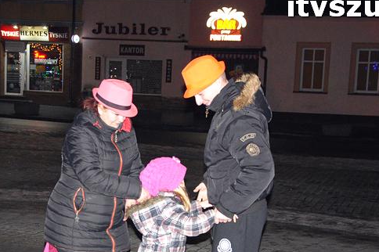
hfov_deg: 25.7
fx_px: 831
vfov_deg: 17.1
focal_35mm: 79
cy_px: 200
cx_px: 156
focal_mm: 30
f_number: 5
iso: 2000
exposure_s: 1/60
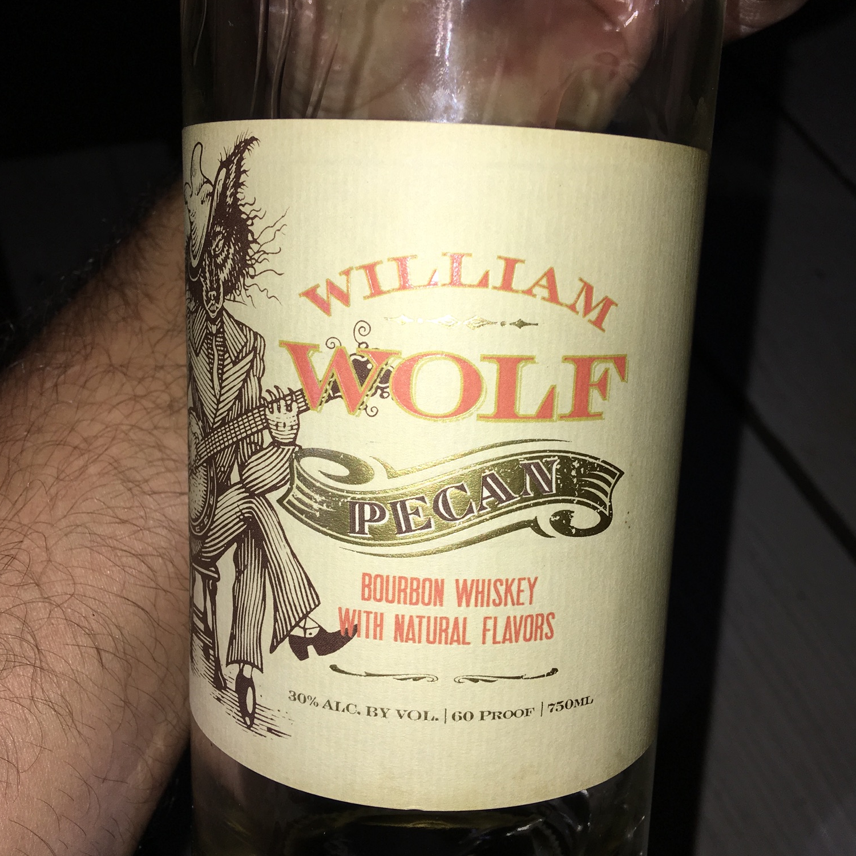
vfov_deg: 47.2
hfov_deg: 47.2
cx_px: 427
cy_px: 415
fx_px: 979
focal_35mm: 35
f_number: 2.2
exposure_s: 1/160
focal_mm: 4.15
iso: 25
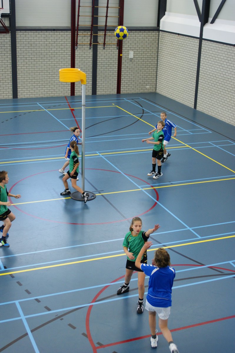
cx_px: 118
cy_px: 176
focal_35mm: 52
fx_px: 514
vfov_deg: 37.9
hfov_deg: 25.7
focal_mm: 35
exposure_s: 1/200
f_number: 3.2
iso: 800
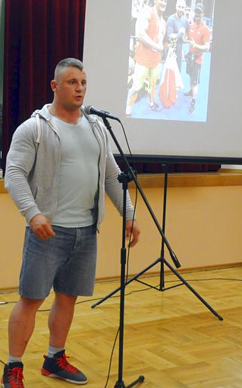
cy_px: 198
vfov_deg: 33.5
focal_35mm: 61
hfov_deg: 21.1
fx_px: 644
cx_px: 66
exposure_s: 1/80
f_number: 4.5
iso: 2500
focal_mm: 24
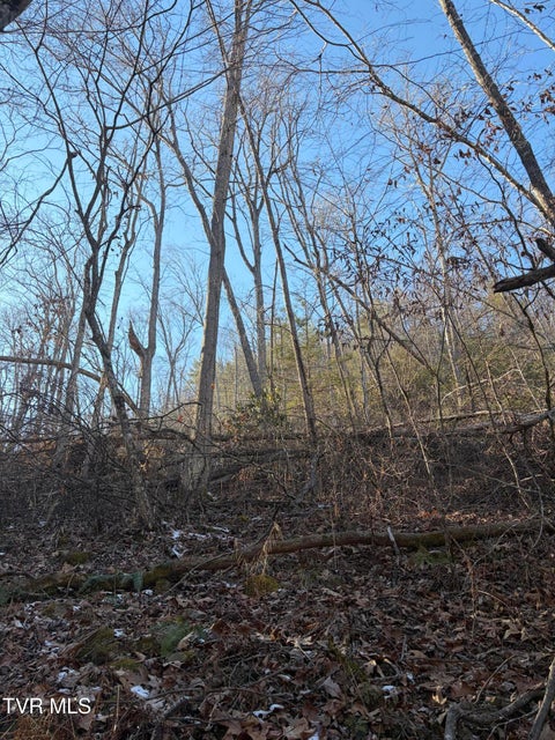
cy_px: 370
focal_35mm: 26
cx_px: 278
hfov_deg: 53.1
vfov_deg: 67.3
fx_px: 556
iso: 50
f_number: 1.6
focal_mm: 5.96
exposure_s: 1/731
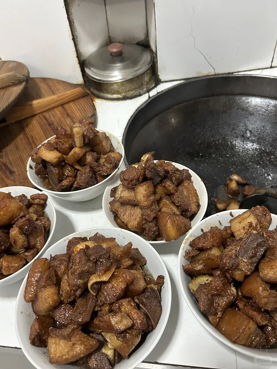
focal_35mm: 26
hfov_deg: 53.1
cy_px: 184
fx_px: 277
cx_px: 138
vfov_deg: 67.3
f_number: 1.5
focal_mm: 5.7
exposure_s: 1/50
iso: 500
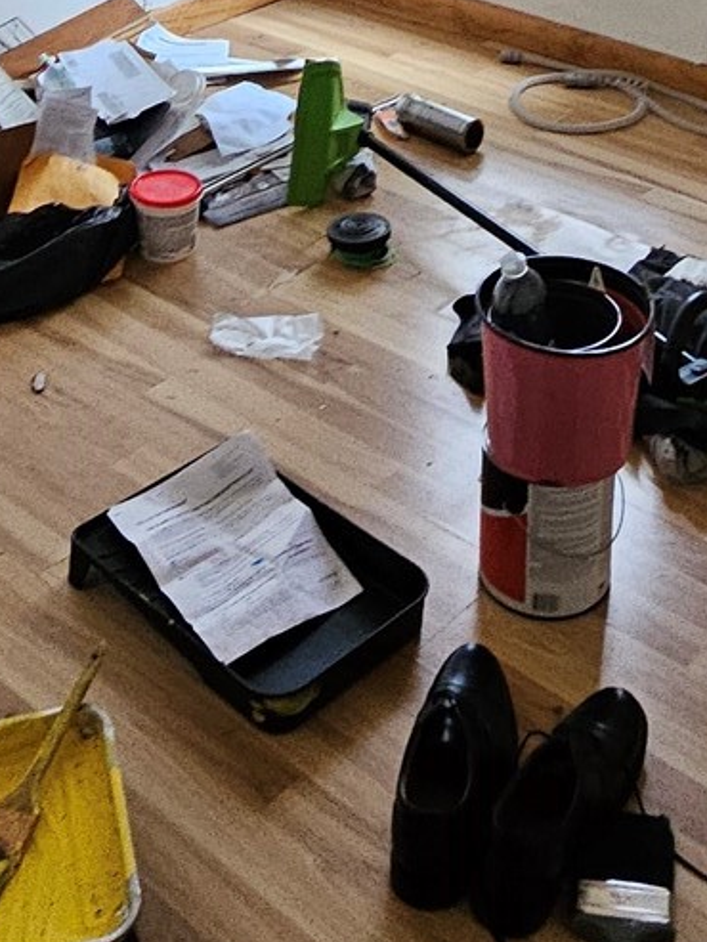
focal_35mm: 54
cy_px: -199
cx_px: 403
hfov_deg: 27.0
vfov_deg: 30.1
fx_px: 1470
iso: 320
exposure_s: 1/30
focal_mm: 2.2
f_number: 2.2
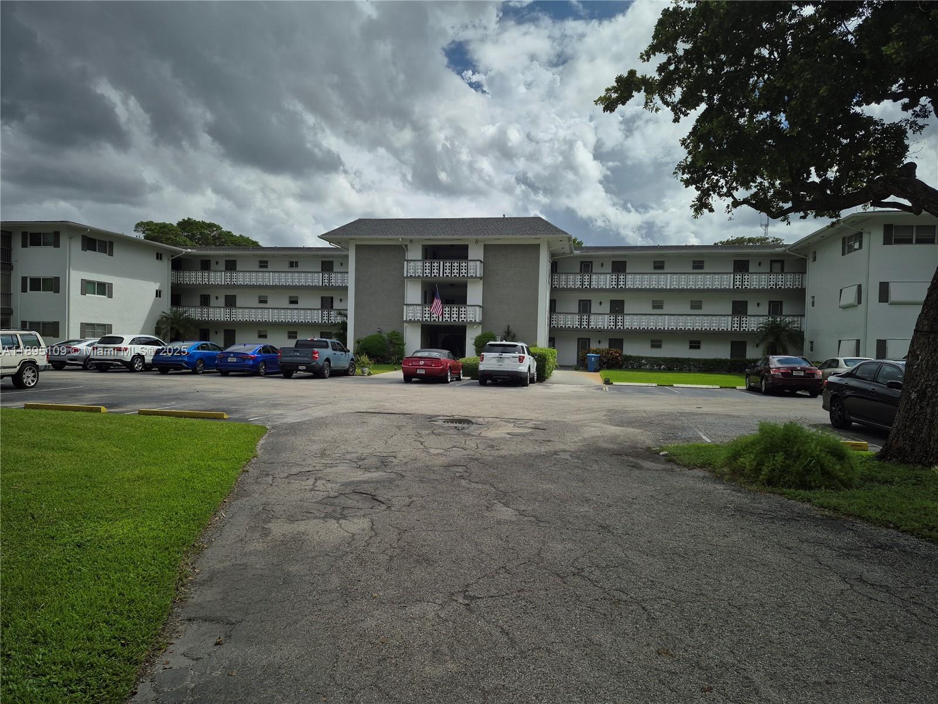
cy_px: 352
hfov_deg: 73.9
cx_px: 469
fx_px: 623
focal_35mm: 23
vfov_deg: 58.9
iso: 25
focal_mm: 5.4
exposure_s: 1/3120
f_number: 1.8
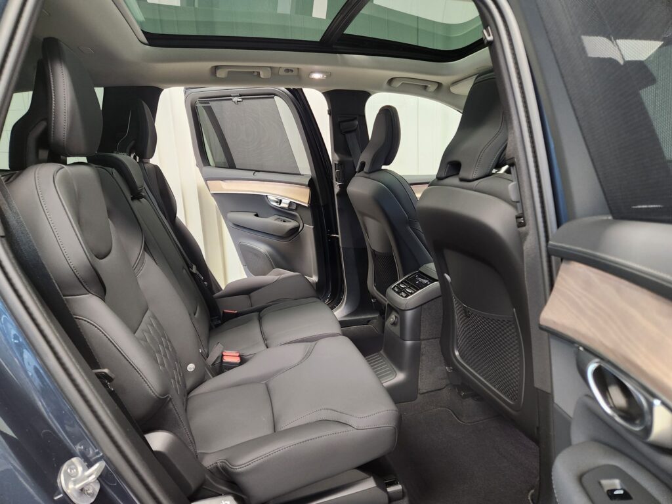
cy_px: 252
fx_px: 446
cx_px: 336
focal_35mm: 23
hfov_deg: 73.9
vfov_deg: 58.9
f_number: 1.8
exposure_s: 1/50
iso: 500
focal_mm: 5.4
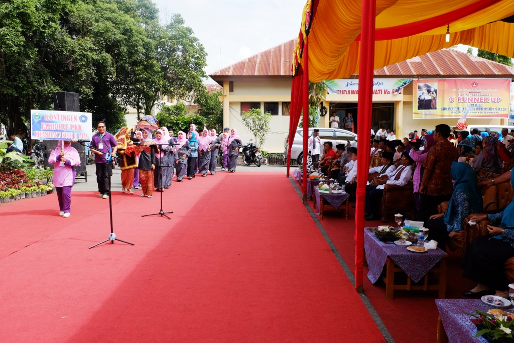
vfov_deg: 45.0
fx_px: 414
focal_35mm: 29
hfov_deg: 63.7
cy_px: 172
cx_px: 257
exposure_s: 1/350
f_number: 8
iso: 400
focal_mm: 19.2
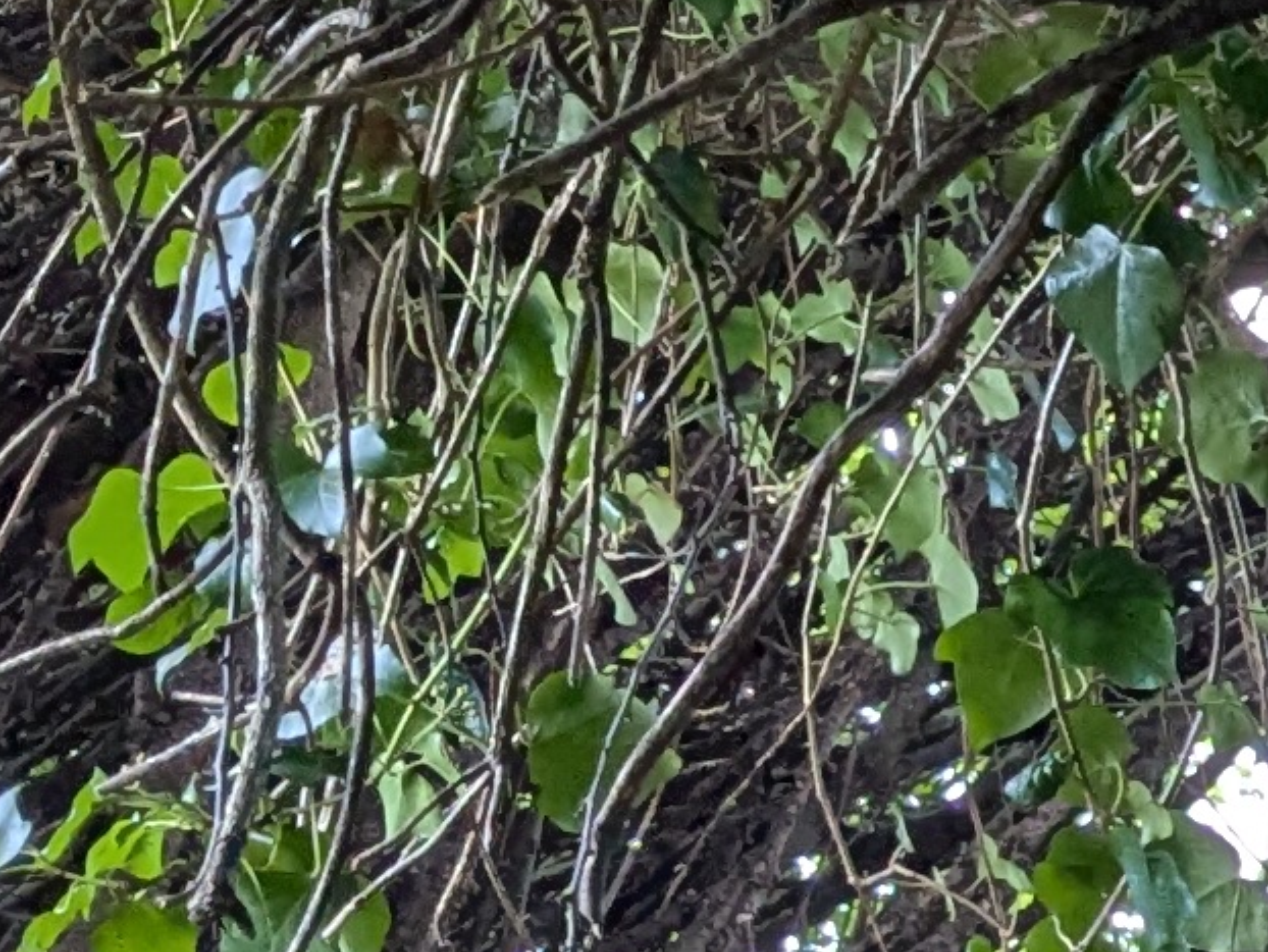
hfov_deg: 10.1
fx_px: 6413
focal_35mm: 175
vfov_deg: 8.5
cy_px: 711
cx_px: 2903
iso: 84
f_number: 1.73
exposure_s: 1/111
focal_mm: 4.38
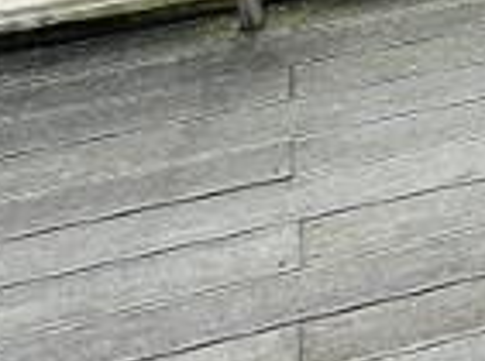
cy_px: -182
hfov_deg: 19.9
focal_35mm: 85
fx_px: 1188
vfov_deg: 15.9
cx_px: 728
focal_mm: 2.22
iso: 50
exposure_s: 1/849
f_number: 2.2
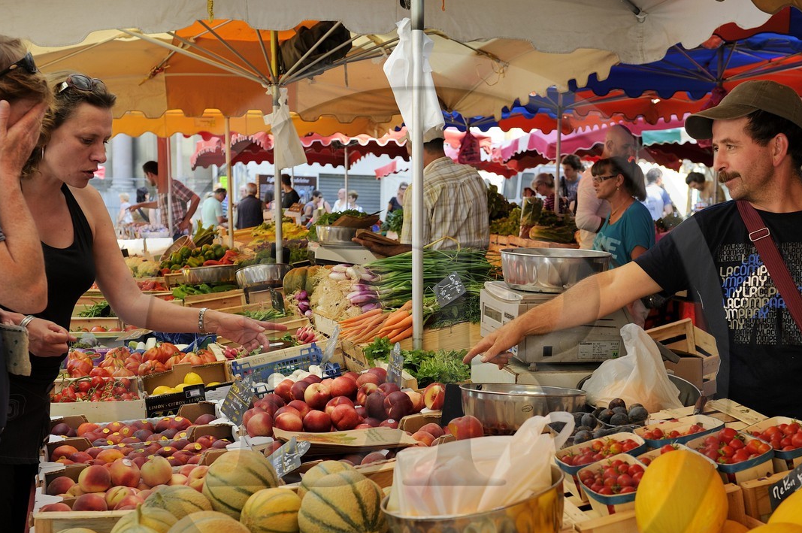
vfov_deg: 27.8
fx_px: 1068
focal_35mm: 48
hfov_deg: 41.1
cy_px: 364
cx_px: 419
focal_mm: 32
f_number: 4
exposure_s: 1/160
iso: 200
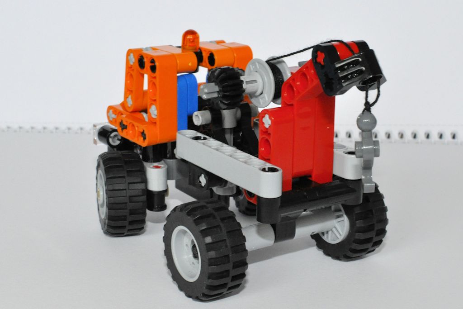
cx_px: 232
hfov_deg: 37.8
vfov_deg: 25.8
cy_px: 154
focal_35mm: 52
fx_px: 675
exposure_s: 1/20
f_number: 13
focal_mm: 35
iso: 1600
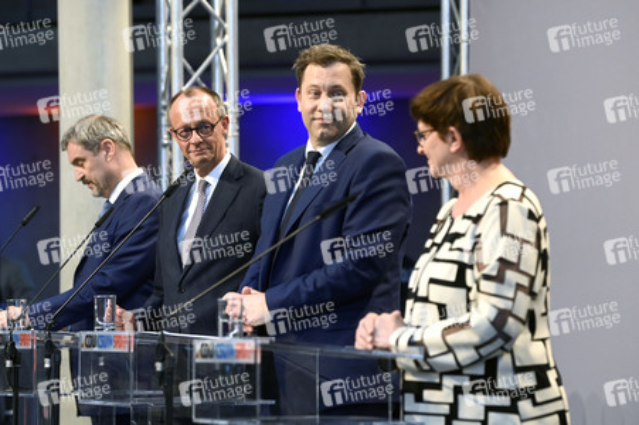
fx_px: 2927
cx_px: 320
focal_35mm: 165
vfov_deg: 8.3
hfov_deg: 12.5
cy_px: 212
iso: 2500
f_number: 4.5
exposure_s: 1/500
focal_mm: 165
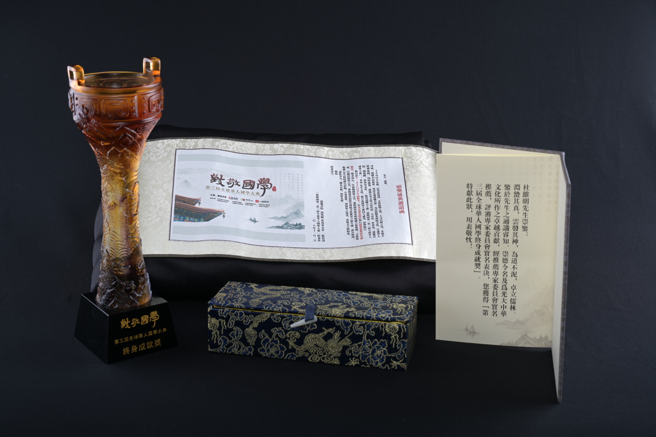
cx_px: 328
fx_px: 1057
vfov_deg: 23.4
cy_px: 218
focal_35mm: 58
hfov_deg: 34.5
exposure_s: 1/200
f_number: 10
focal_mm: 58
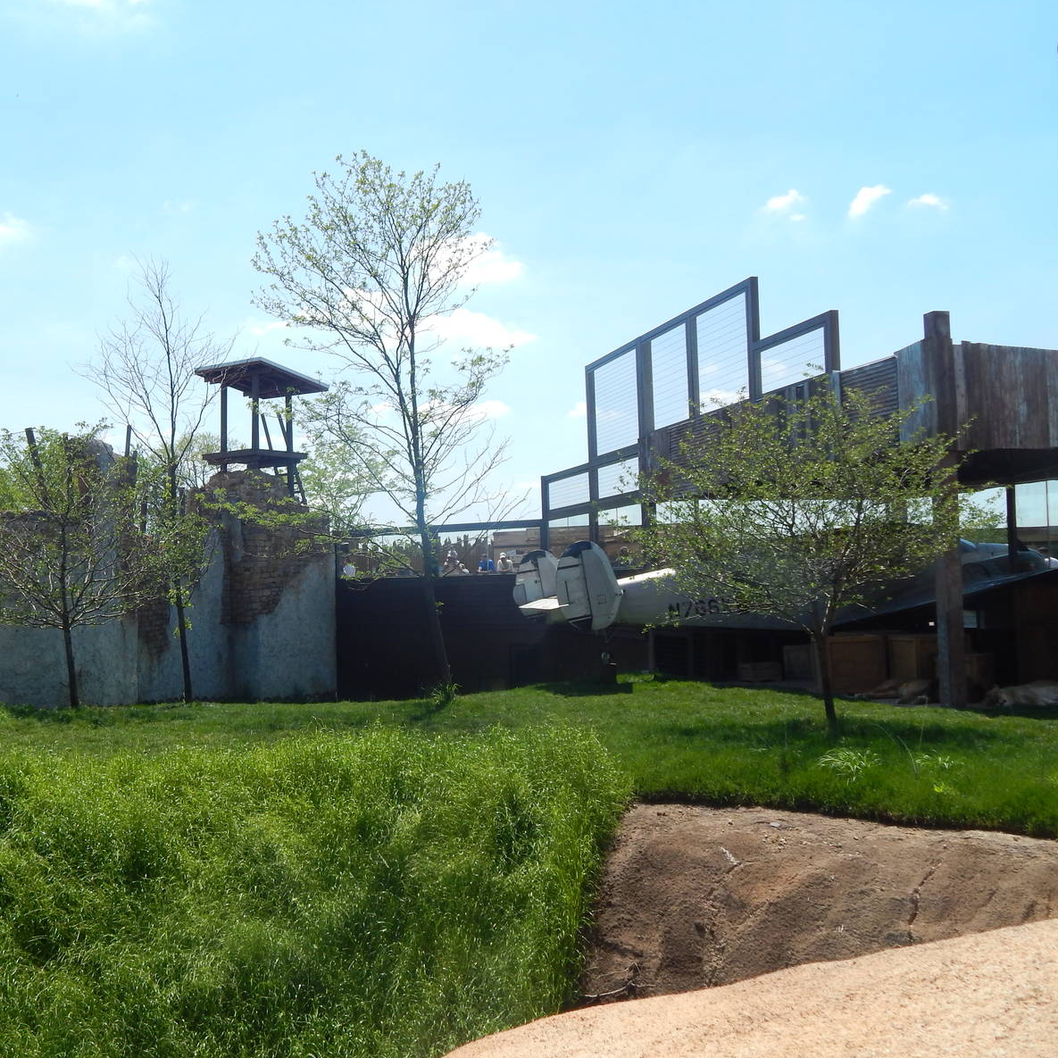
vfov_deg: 44.9
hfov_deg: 44.4
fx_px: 1279
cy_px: 524
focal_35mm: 37
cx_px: 371
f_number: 3.2
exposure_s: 1/1500
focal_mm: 5.6
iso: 125
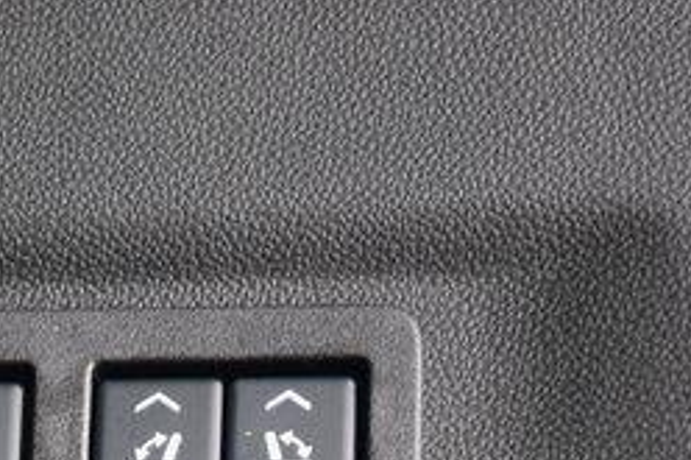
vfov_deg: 5.0
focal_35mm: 271
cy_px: 578
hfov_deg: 7.6
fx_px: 5198
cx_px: -100
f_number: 2.8
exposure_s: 1/5
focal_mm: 70
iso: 1600
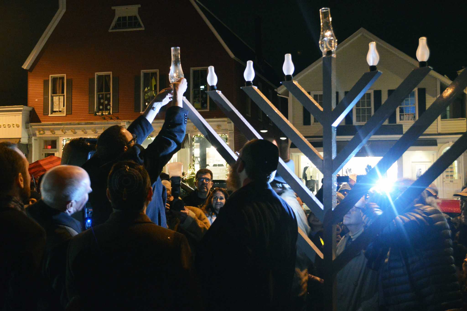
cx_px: 234
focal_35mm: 48
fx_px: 622
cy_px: 156
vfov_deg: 28.0
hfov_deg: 41.2
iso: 2800
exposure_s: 1/15
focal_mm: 32
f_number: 4.8
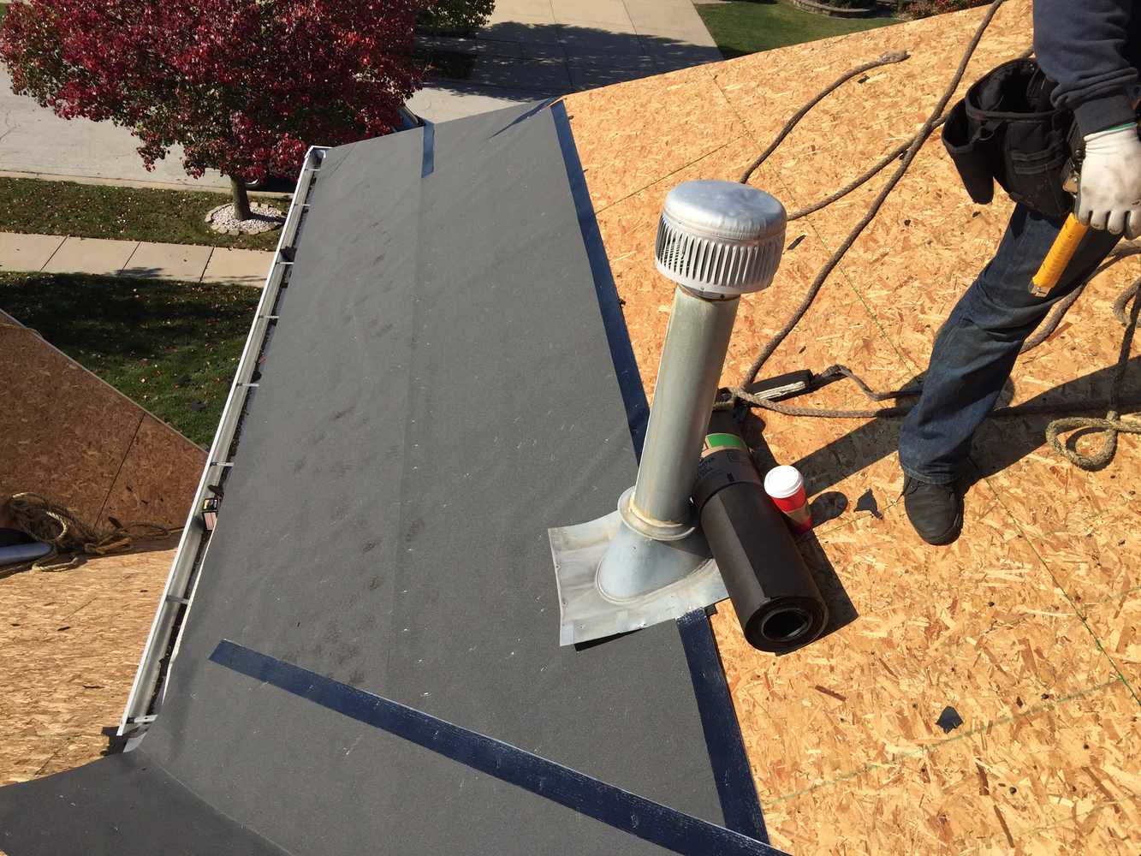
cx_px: 570
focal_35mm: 29
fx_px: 956
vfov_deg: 48.2
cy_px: 428
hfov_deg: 61.7
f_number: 2.2
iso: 32
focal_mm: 4.15
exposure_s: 1/2083
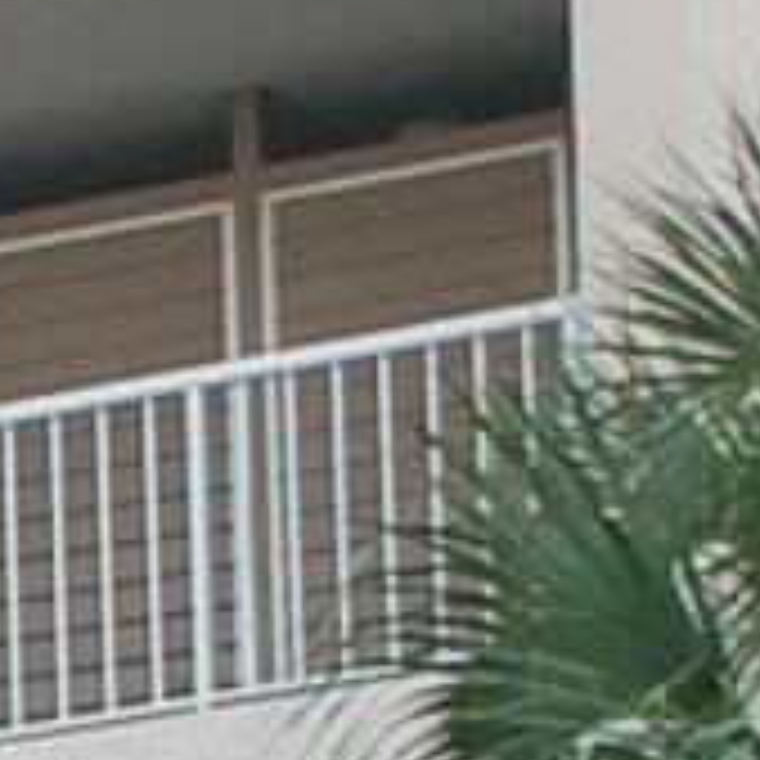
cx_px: -2033
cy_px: 1547
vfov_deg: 3.7
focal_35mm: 467
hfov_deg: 3.6
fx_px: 11600
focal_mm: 32
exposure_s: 1/125
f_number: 5.6
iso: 125
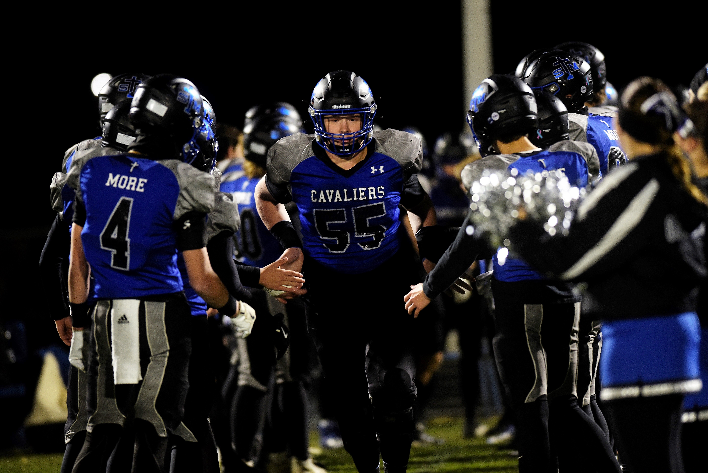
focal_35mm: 326
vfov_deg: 4.2
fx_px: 6414
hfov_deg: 6.3
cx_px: 364
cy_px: 238
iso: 1250
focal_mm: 300
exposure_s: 1/400
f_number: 2.8
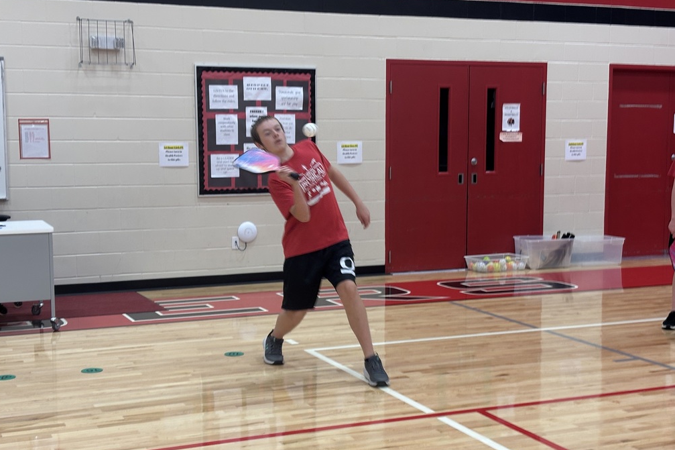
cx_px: 334
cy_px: 253
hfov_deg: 36.3
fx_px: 1031
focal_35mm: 55
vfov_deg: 24.6
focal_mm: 5.96
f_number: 1.6
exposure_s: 1/60
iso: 50
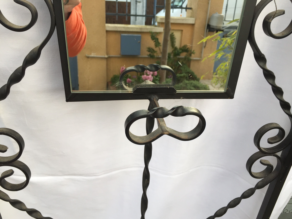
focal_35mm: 29
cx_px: 146
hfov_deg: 61.7
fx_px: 245
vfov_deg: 48.2
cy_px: 110
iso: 50
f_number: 2.2
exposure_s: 1/120
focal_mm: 4.15
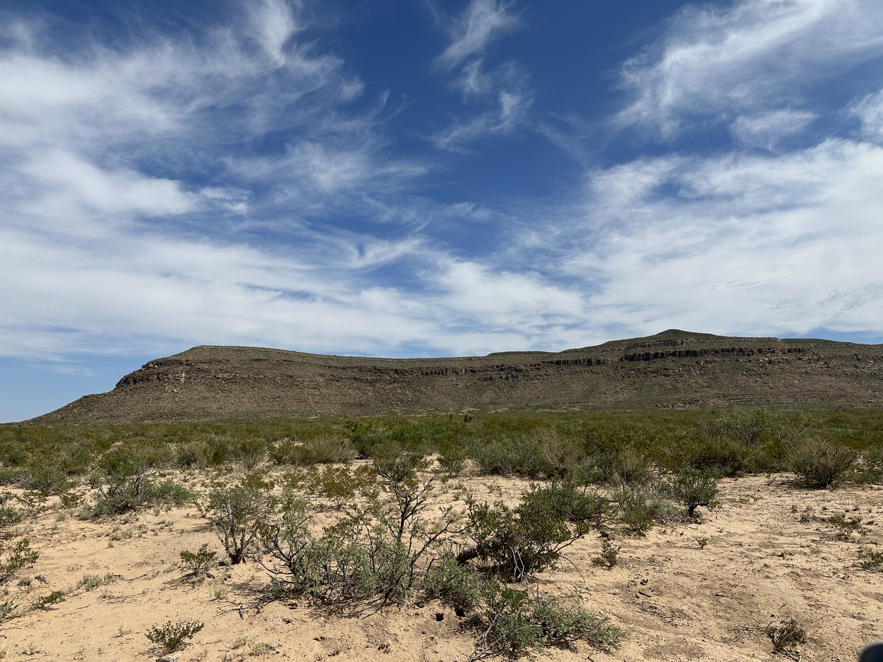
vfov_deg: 56.8
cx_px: 442
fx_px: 612
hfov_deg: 71.6
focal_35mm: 24
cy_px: 331
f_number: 1.78
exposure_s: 1/9709
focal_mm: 6.86
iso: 80
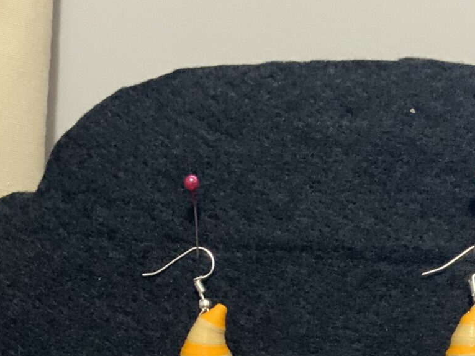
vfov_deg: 14.1
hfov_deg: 20.0
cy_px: 554
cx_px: 371
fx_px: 1331
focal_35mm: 97
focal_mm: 3
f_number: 1.8
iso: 250
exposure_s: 1/40
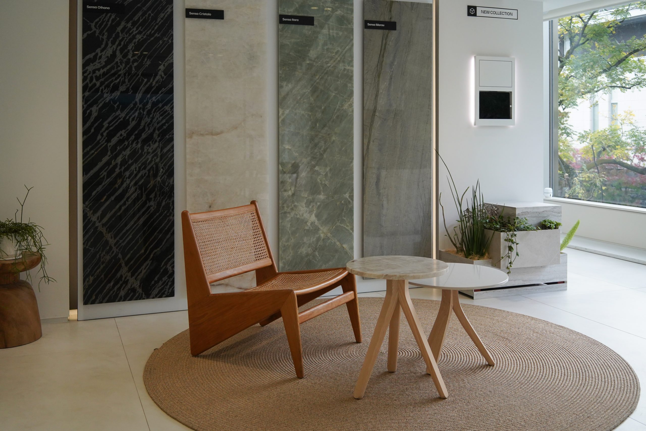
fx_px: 628
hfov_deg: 54.4
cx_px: 323
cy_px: 216
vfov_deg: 37.9
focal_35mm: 35
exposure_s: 1/500
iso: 1600
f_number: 5
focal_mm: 35
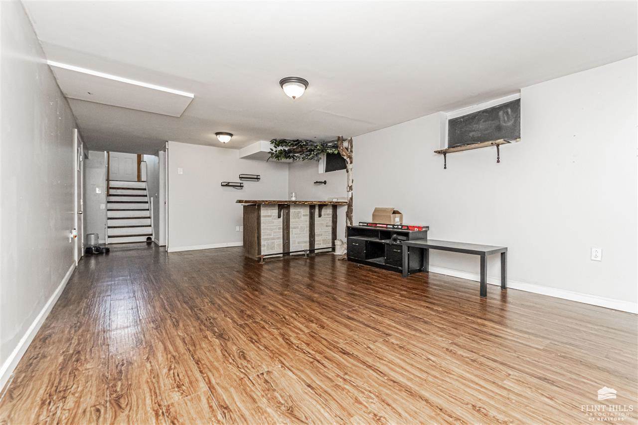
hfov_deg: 100.4
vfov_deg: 77.3
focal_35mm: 15
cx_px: 319
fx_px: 266
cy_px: 212
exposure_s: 1/60
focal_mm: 10
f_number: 10
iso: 3200
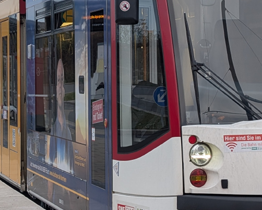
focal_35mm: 124
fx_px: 962
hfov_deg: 15.5
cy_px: 38
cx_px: 101
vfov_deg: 12.4
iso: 41
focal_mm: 6.9
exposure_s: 1/48.5
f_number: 1.68
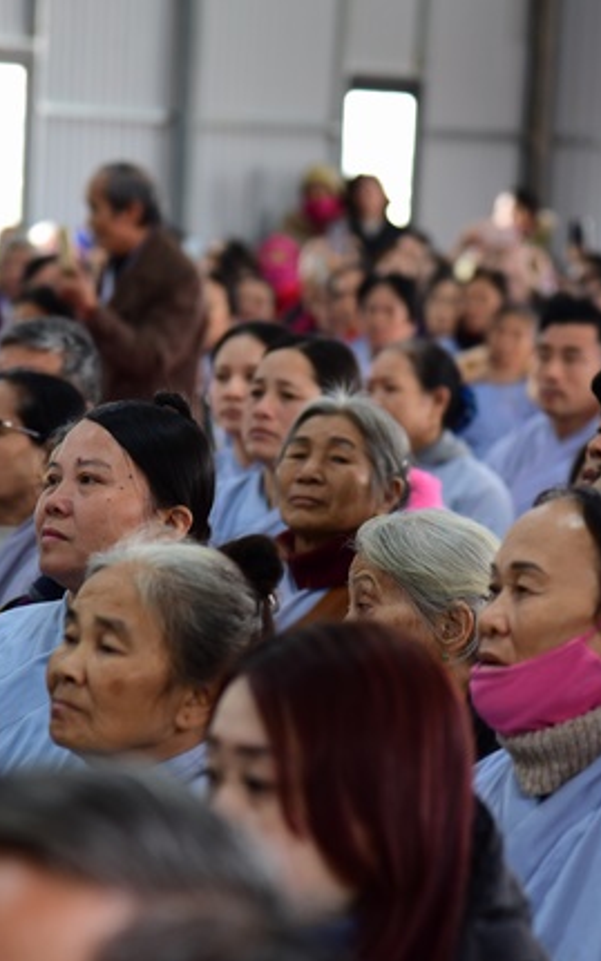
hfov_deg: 7.1
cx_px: 275
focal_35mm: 185
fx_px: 4845
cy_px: 483
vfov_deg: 11.3
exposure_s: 1/80
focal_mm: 120
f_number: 4.5
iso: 1250
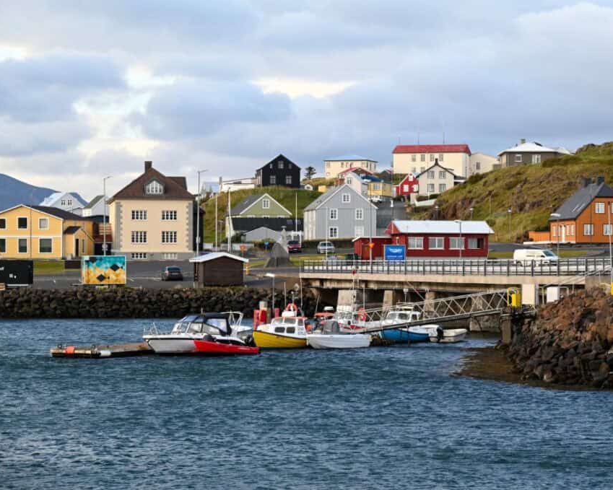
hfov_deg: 18.6
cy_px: 246
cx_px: 344
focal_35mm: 103
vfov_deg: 14.9
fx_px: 1868
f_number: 6.3
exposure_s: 1/250
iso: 360
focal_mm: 91
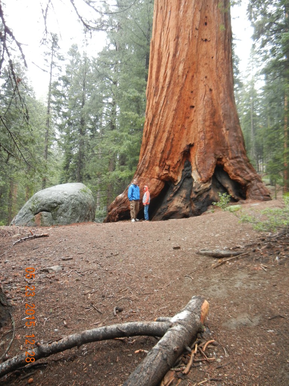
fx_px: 334
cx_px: 144
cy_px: 193
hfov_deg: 46.8
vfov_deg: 60.0
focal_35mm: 30
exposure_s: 1/85
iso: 160
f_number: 3.5
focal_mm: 5.4
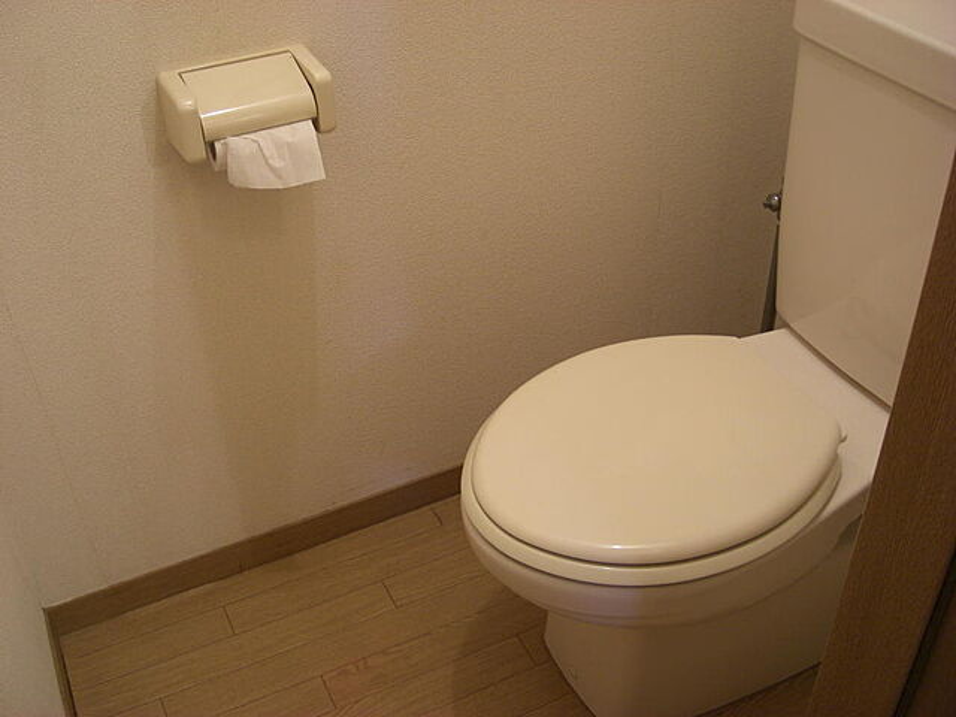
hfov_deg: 49.0
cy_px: 358
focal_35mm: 38
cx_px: 478
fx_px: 1049
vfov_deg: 37.7
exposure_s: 1/15
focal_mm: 7.9
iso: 200
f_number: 2.8
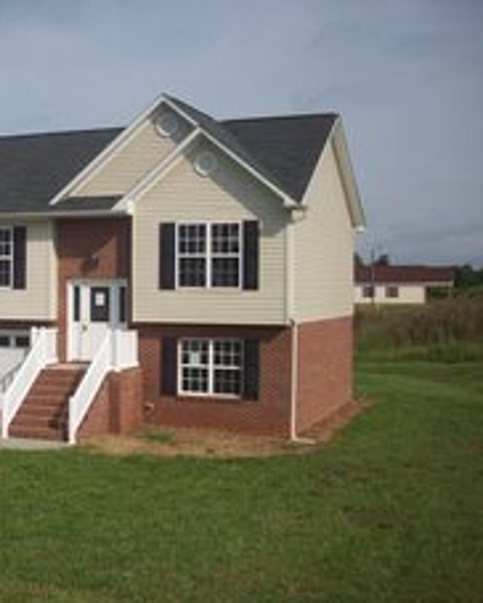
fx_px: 981
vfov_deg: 34.1
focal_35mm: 55
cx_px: 40
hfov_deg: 26.6
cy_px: 303
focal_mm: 6.2
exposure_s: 1/780
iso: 80
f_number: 5.6
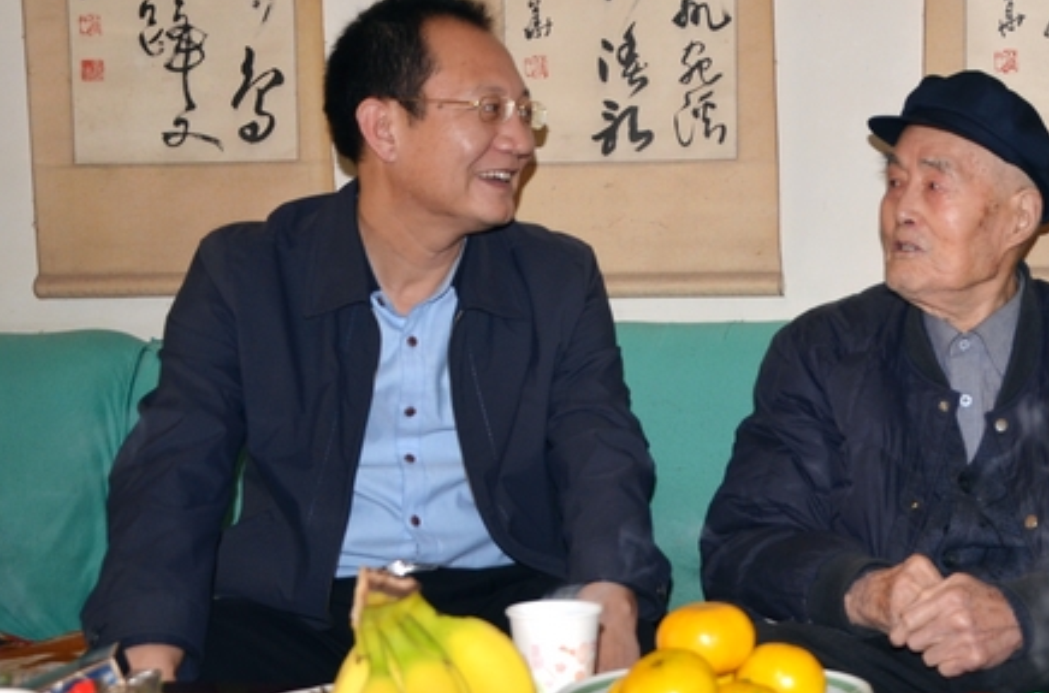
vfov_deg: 19.9
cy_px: 369
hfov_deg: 28.8
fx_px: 1976
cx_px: 893
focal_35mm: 68
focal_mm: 26
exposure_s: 1/60
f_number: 4
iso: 400
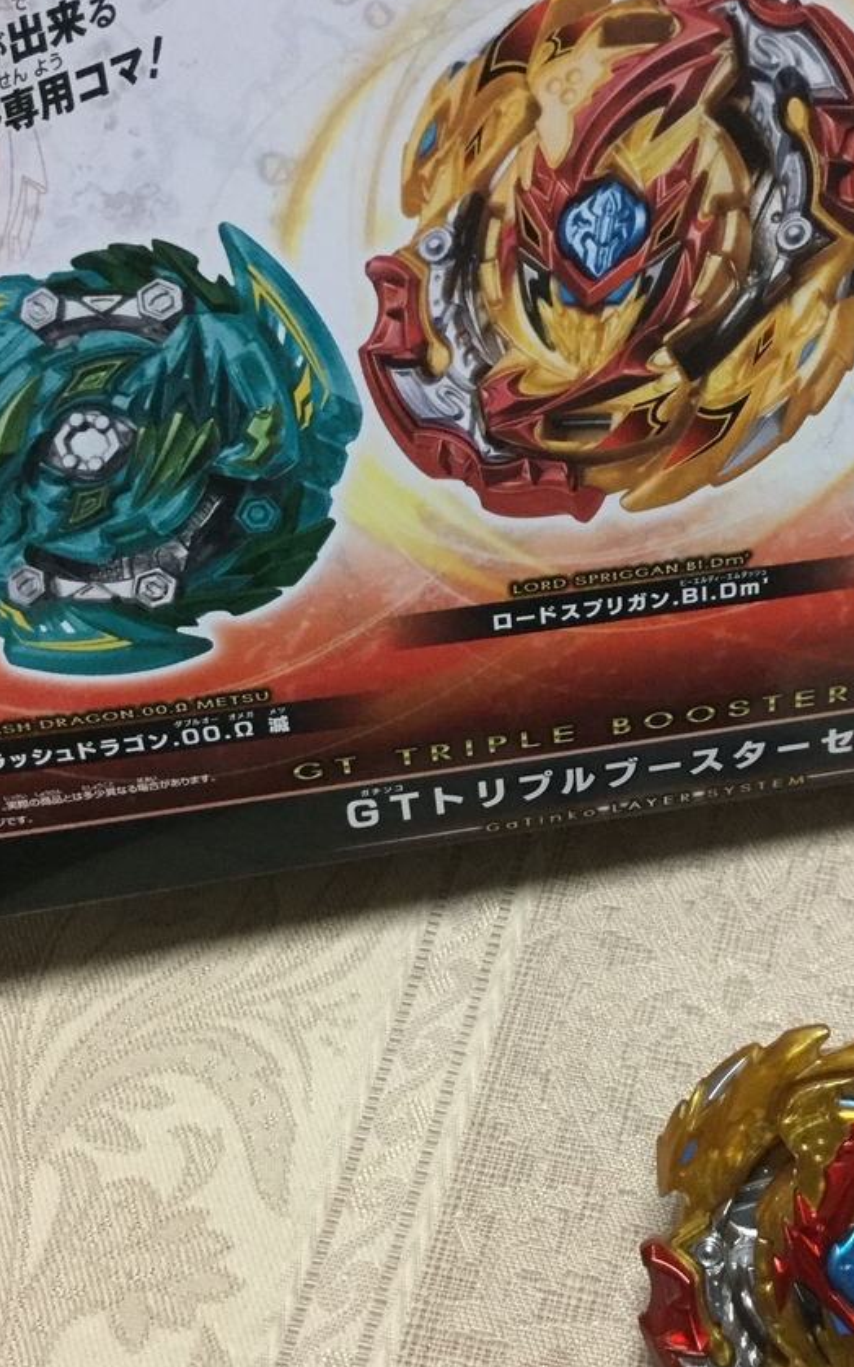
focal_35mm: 47
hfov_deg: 27.1
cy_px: 728
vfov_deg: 42.6
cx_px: 623
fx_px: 1751
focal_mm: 3.3
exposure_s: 1/30
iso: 200
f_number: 2.4
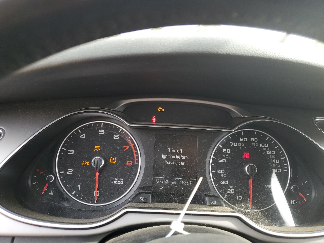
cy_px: 122
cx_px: 162
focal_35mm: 26
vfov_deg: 53.1
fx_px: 243
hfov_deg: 67.3
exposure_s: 1/149
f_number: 1.5
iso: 50
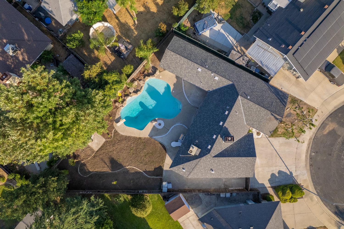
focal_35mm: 22
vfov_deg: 57.2
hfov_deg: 78.6
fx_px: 210
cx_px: 172
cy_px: 114
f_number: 2.8
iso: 400
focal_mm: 8.38
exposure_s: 1/100
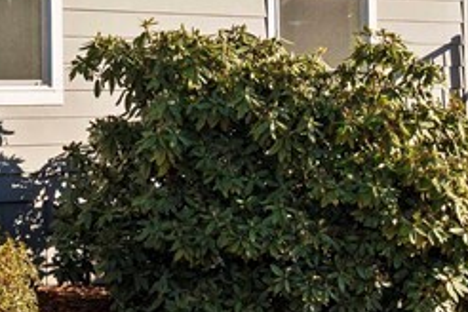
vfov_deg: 10.6
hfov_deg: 14.4
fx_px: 1657
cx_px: -336
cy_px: -33
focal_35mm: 127
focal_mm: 18.5
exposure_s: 1/200
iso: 200
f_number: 8
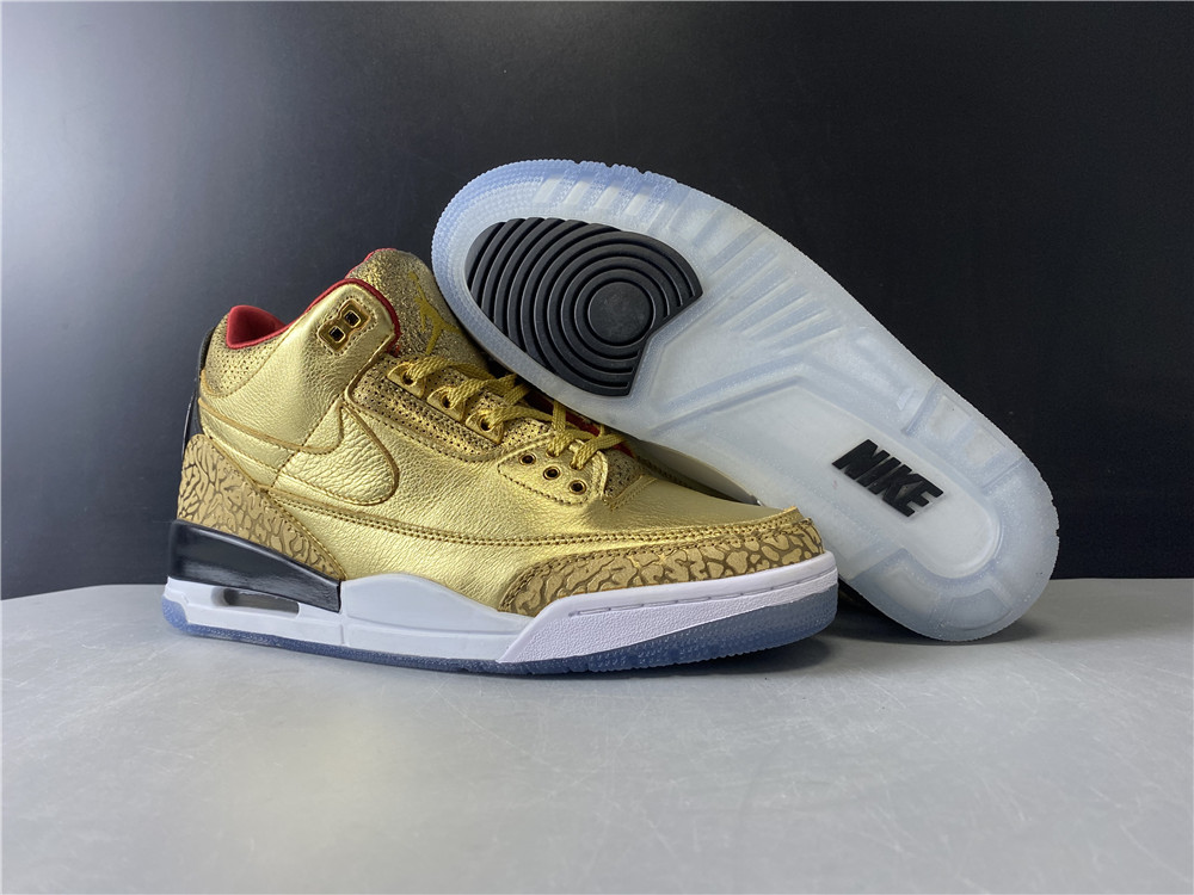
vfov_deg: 53.1
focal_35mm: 26
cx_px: 597
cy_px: 448
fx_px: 897
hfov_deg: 67.3
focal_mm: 4.25
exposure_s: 1/100
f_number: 1.8
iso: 100
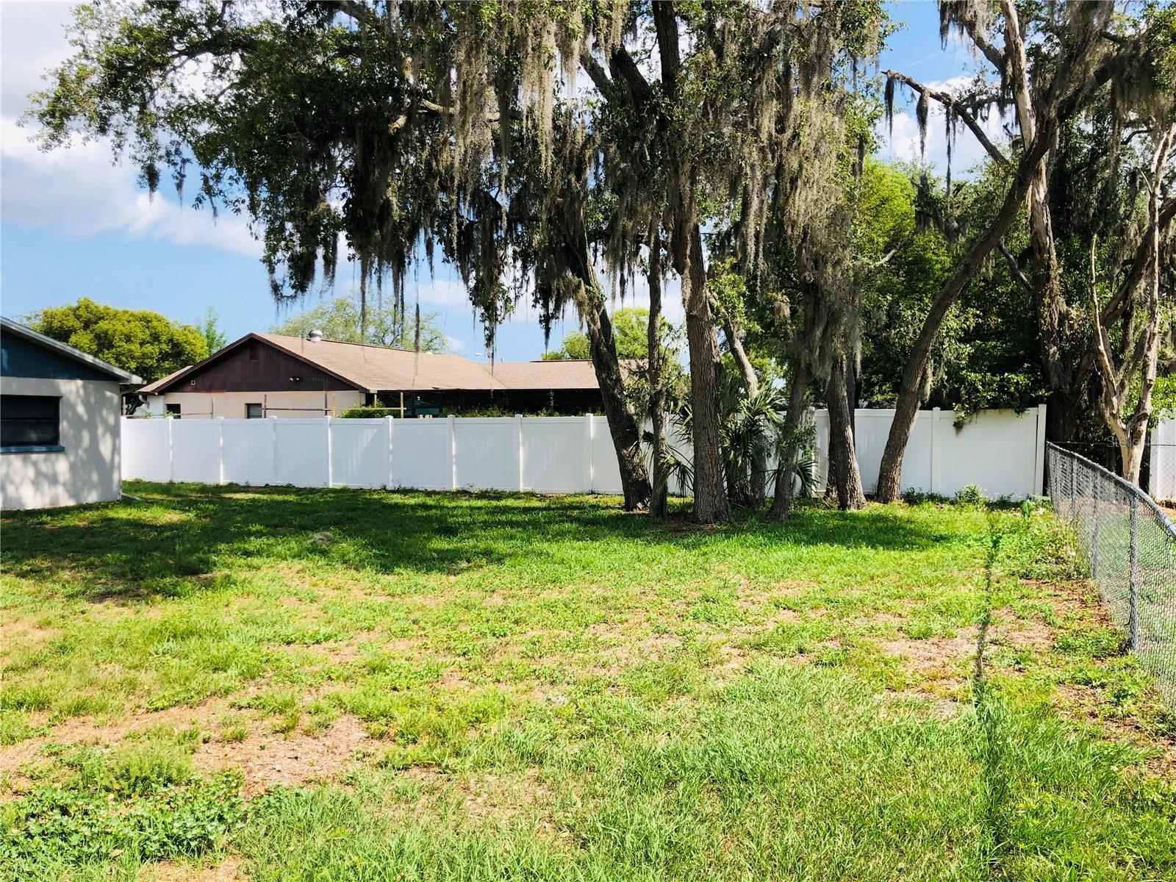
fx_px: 951
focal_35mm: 28
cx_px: 588
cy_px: 441
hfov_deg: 63.4
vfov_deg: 49.7
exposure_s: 1/1200
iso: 20
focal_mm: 3.99
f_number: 1.8
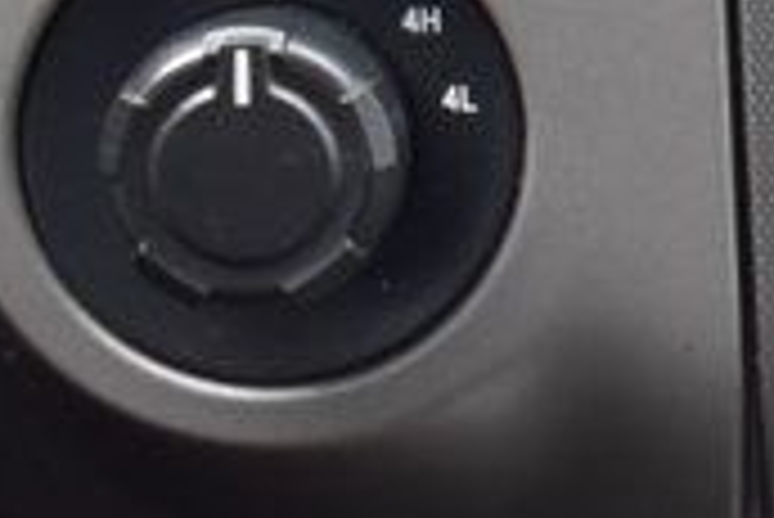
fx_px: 4217
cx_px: 1822
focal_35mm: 196
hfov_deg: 9.4
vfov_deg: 6.7
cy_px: -707
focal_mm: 22
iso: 400
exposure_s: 1/20
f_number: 6.3
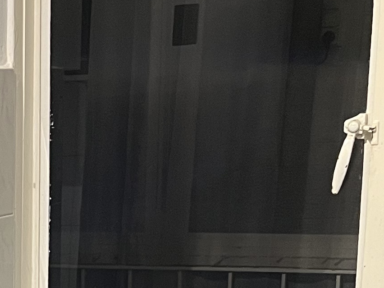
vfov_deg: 11.4
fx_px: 1364
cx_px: -183
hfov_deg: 14.9
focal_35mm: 123
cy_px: 466
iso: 200
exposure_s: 1/50
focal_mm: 5.7
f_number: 1.5
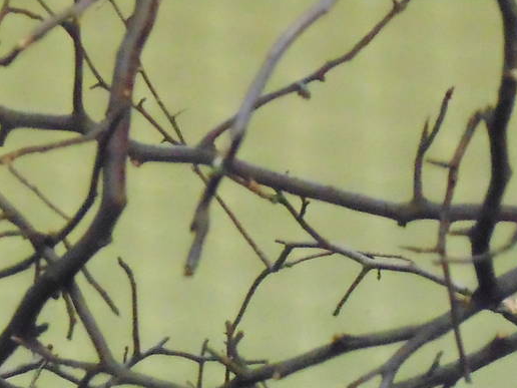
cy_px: 597
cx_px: -49
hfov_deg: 6.5
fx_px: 4540
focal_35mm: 304
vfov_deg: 4.9
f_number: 4.6
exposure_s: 1/80
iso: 800
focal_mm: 17.5
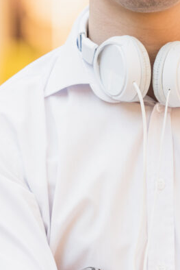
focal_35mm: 453
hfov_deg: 3.0
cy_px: 7
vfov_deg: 4.5
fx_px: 3394
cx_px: 149
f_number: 3.2
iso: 500
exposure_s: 1/100
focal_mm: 155
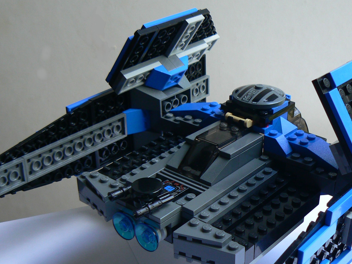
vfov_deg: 24.3
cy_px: 183
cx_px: 197
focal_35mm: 60
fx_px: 610
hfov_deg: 32.2
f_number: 2.8
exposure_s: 1/40
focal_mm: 6
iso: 80
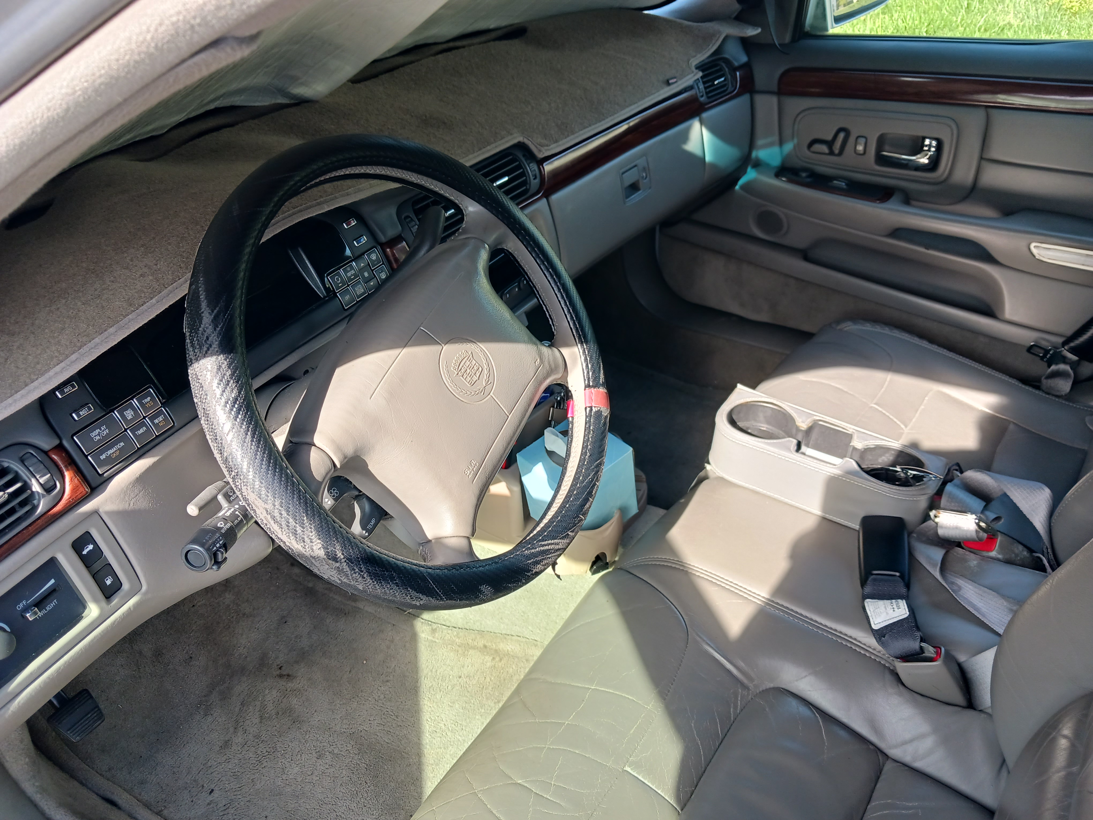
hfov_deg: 65.3
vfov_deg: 51.4
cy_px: 410
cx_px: 546
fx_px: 853
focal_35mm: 27
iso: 25
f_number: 1.8
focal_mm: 4
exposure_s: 1/60
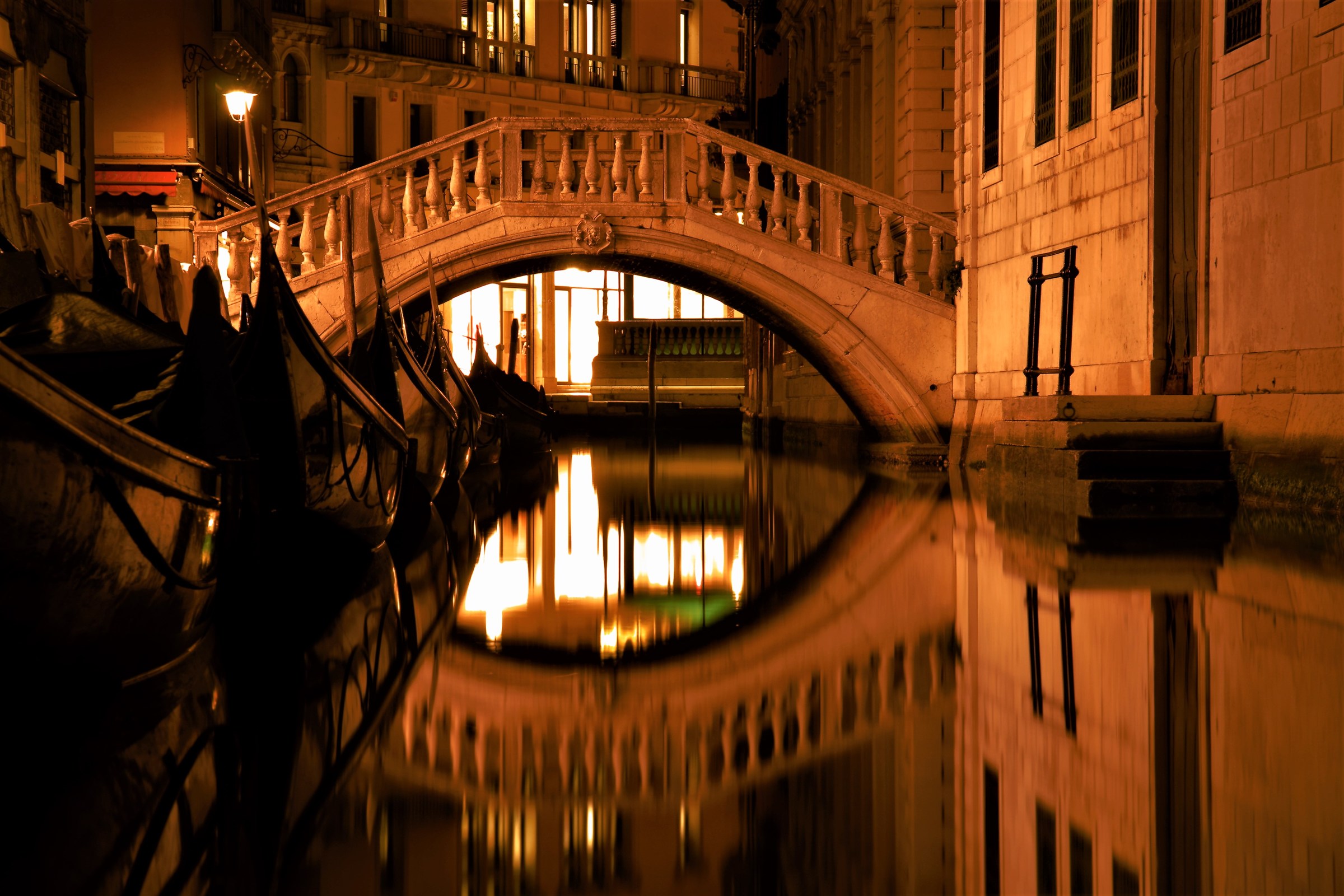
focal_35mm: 90
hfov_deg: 22.6
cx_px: 672
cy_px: 448
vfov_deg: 15.2
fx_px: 3360
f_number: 11
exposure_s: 30
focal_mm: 60
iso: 50
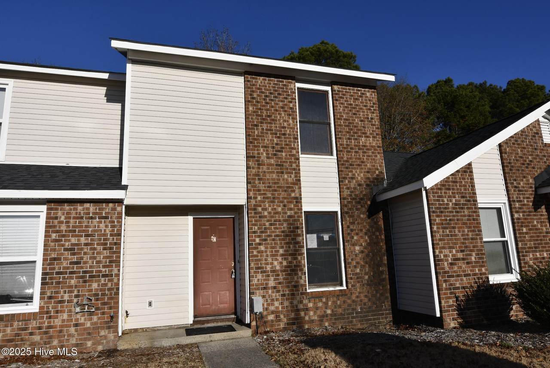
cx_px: 275
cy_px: 184
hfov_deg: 73.7
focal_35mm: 24
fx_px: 367
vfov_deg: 53.3
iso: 100
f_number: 13
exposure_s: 1/250
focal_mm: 12
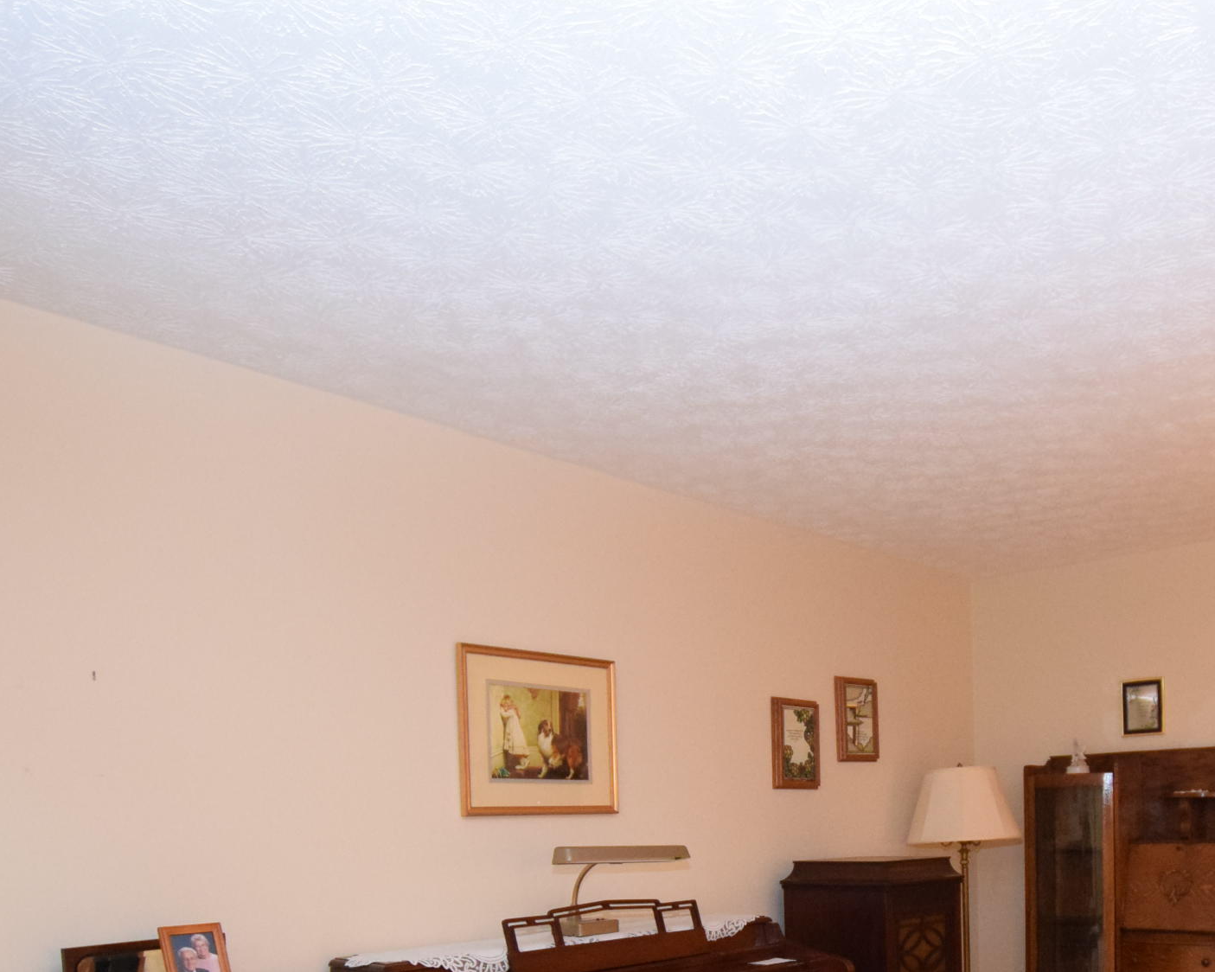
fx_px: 1079
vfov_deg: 44.4
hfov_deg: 57.3
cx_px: 821
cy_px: 863
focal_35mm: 30
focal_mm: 10
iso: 2800
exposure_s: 1/60
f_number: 3.5
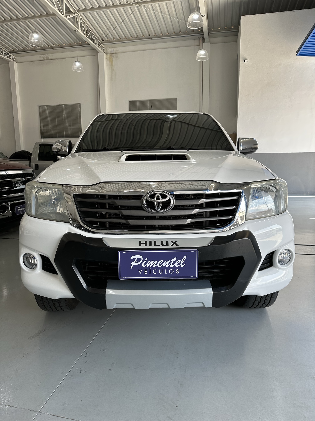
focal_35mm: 24
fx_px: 291
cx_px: 158
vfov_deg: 71.6
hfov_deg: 56.8
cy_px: 210
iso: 80
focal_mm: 6.86
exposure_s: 1/292
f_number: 1.78
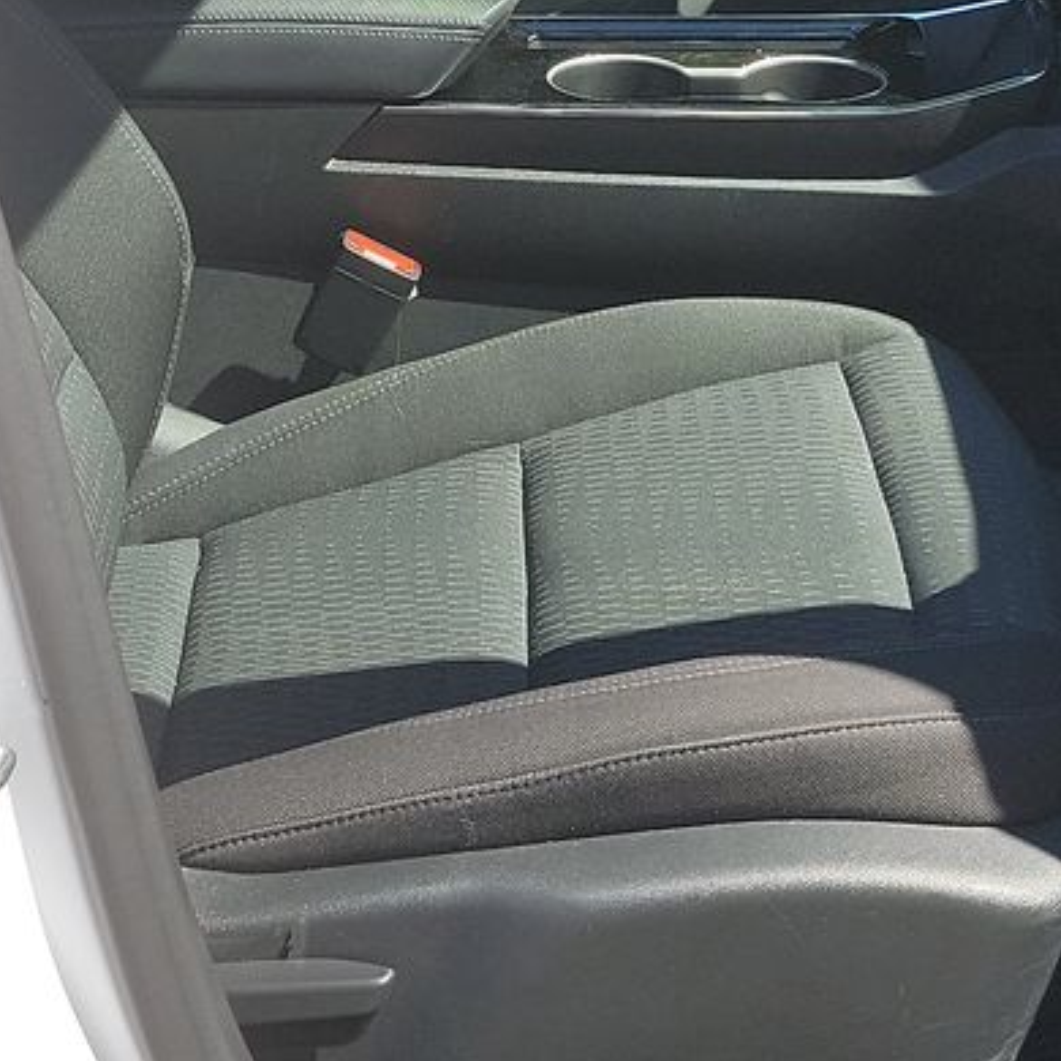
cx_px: 631
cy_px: 131
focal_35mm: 87
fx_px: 3017
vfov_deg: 19.6
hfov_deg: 19.9
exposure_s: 1/434
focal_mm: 6.7
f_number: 1.8
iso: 50
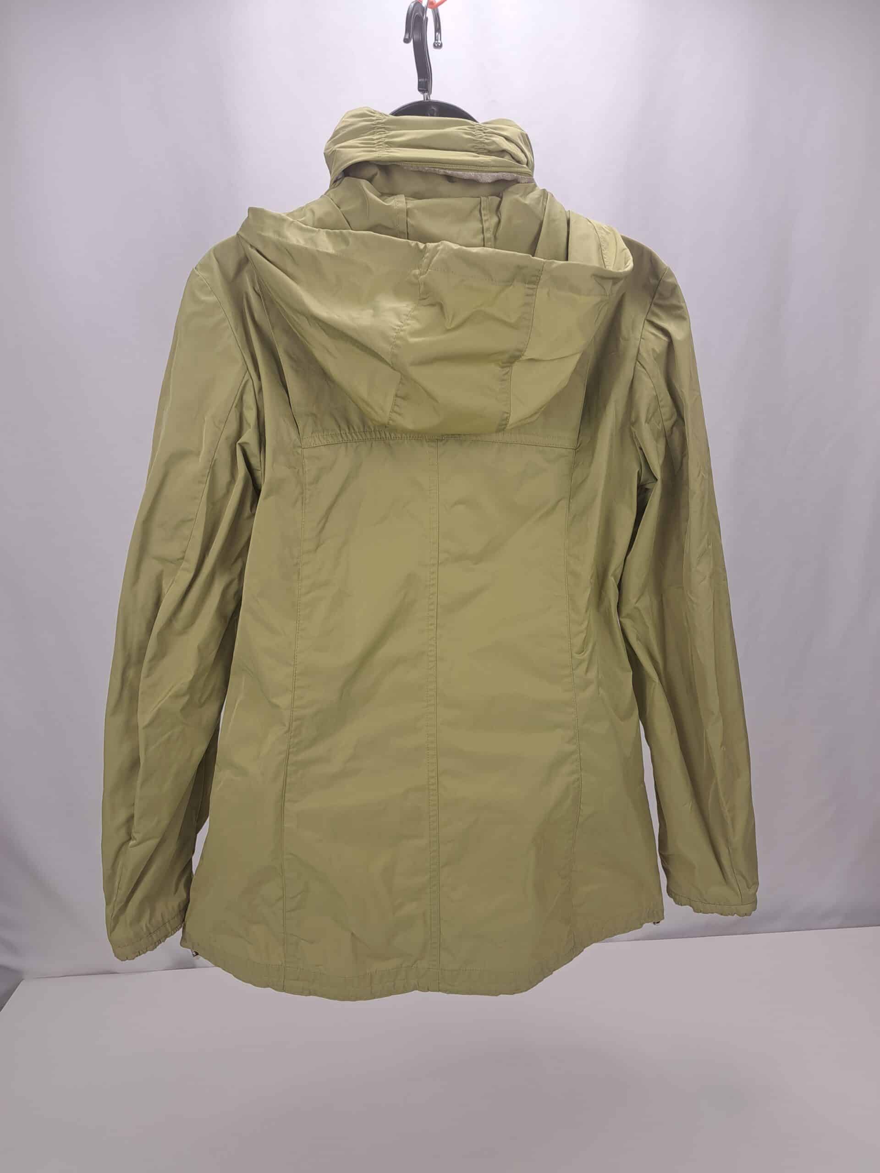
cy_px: 586
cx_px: 440
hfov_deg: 56.8
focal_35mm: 24
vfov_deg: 71.6
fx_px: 813
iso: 50
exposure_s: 1/60
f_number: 1.8
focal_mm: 5.23
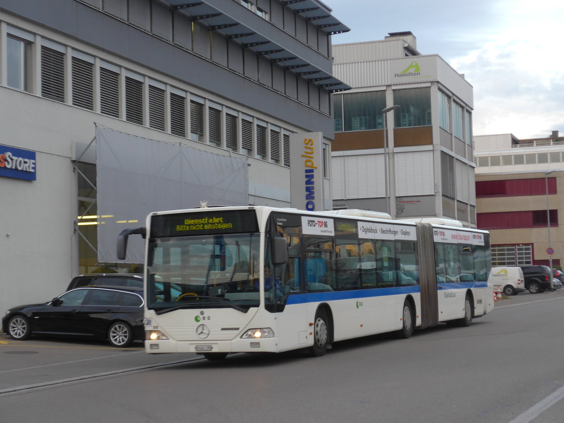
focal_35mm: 74
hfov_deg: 26.3
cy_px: 212
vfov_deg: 19.9
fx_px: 1206
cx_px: 282
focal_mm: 15
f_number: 4.2
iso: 250
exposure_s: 1/160
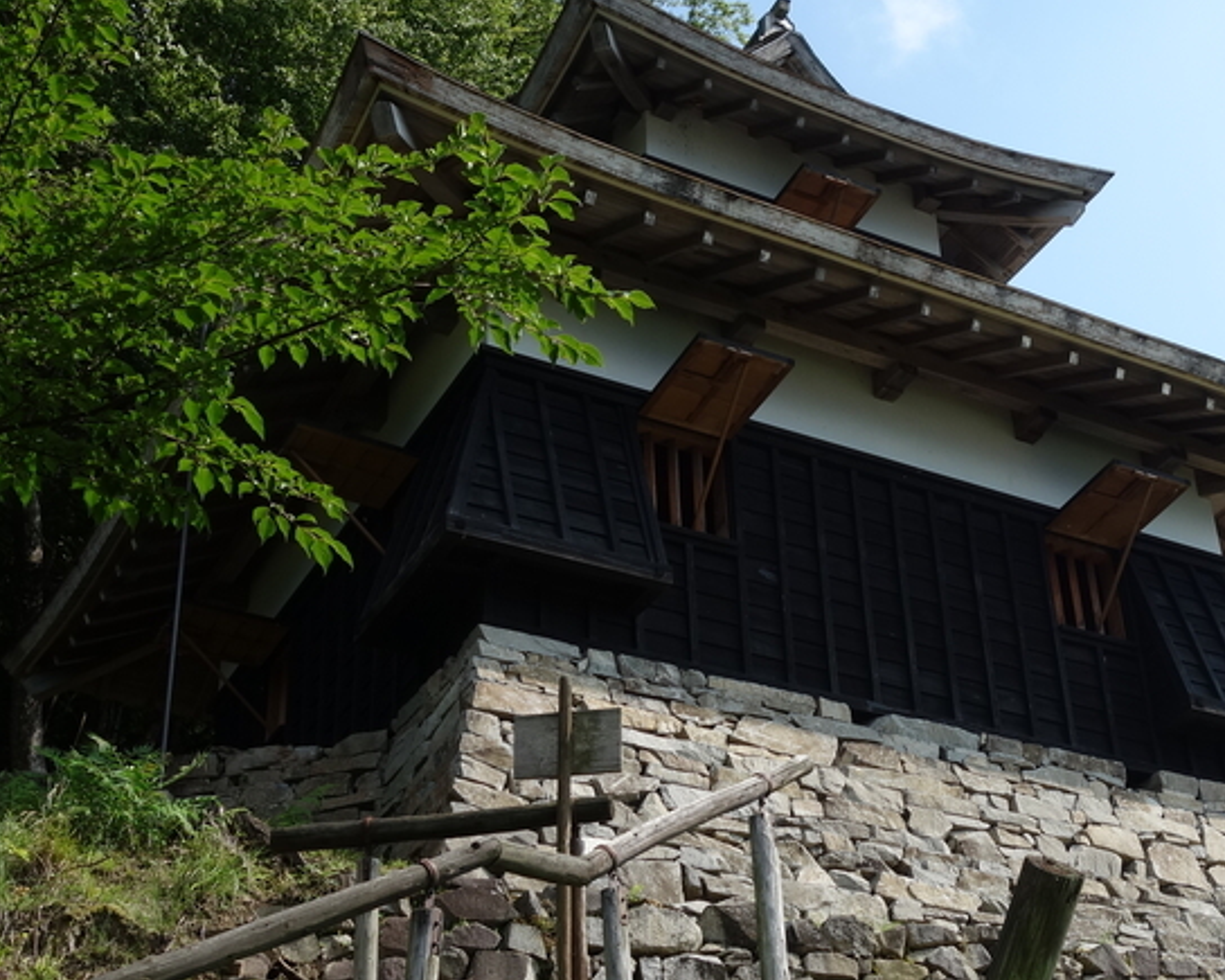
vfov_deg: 26.2
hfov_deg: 32.2
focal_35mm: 58
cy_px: 514
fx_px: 2102
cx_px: 811
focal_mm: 10.4
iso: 125
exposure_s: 1/400
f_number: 5.6
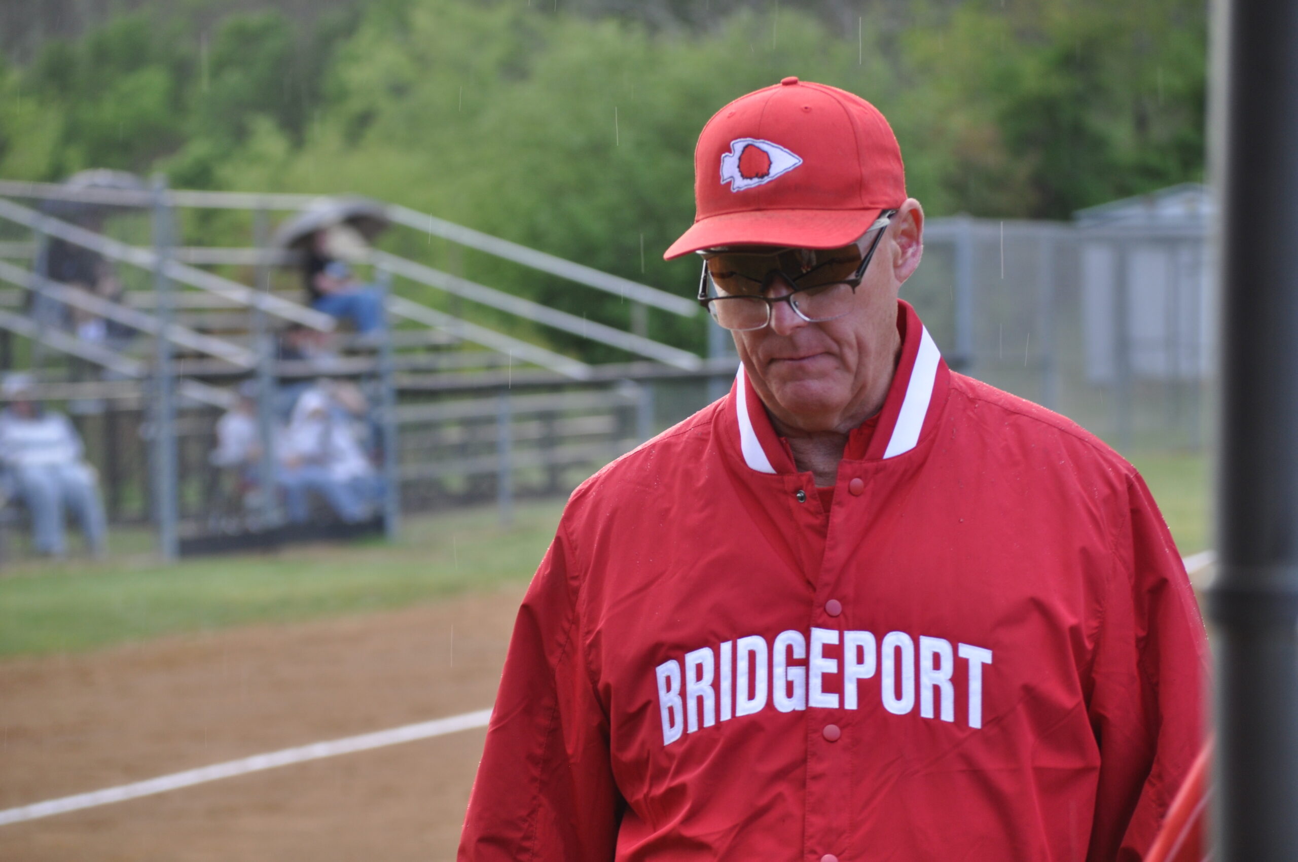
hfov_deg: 13.7
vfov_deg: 9.1
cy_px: 431
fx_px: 5401
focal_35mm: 150
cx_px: 649
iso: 280
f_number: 5.6
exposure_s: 1/125
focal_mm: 100
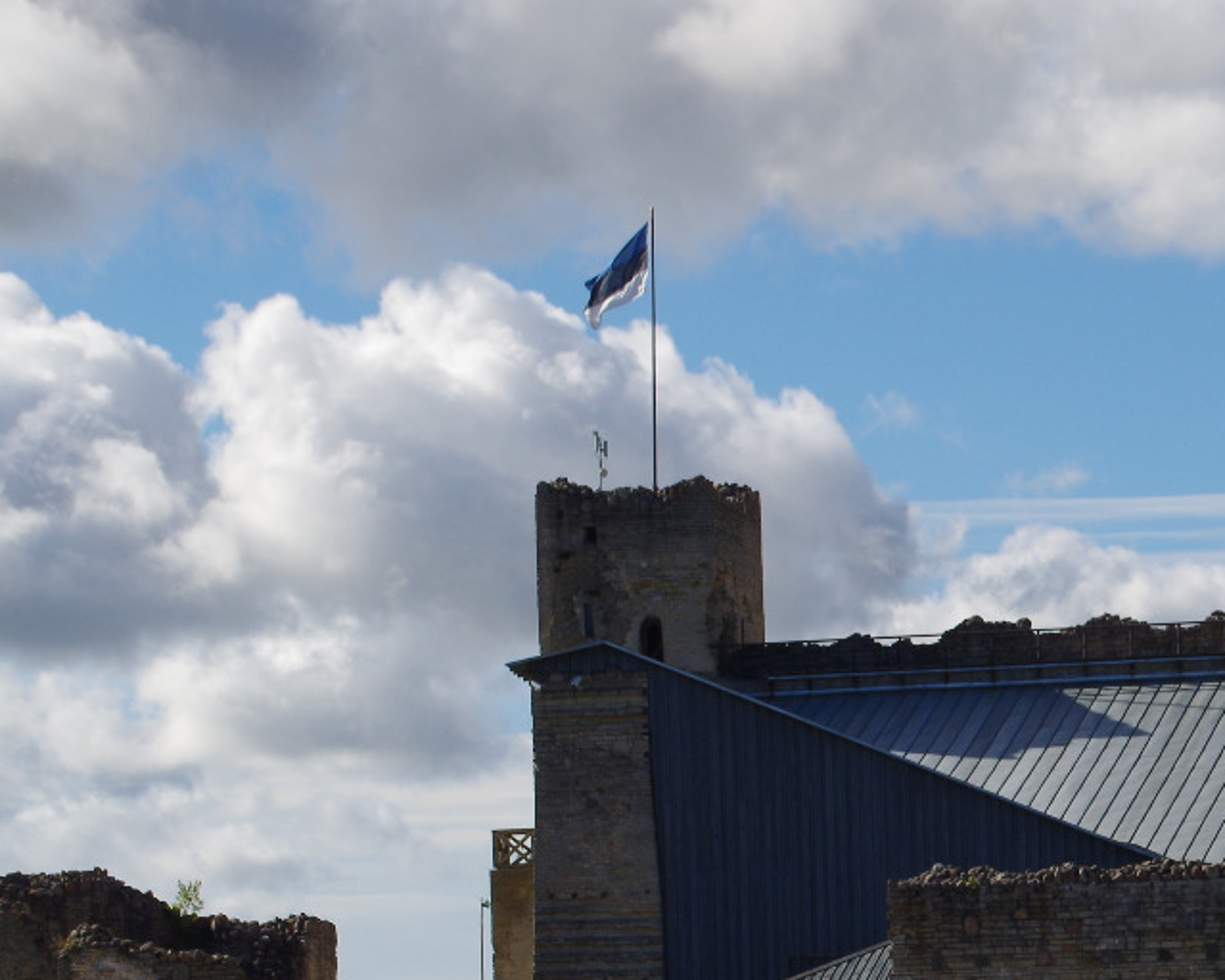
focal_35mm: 172
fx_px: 6235
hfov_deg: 11.1
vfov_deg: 9.0
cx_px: 1237
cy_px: 830
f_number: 11
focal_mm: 48
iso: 100
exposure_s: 1/200
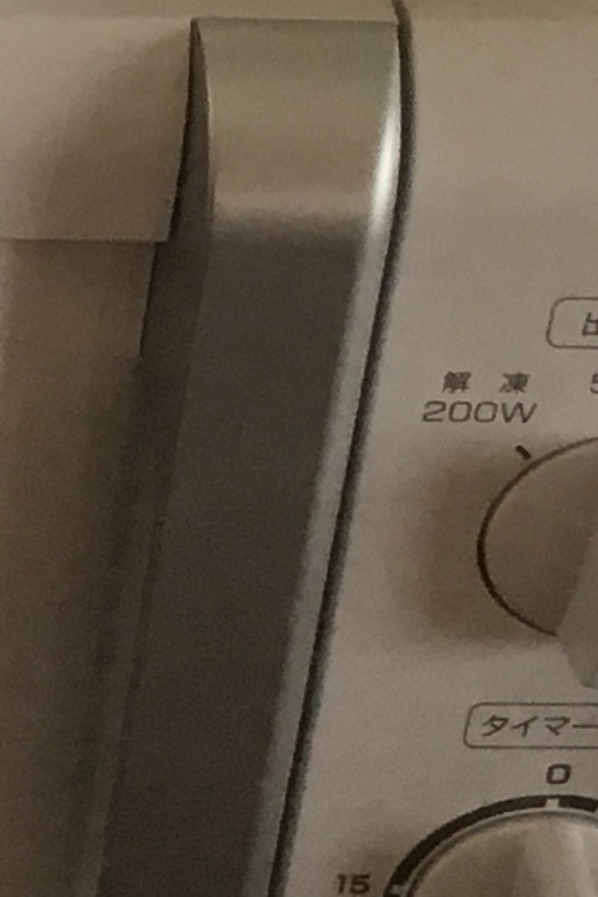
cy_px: -341
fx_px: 4134
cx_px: -471
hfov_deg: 8.0
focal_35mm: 166
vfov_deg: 11.9
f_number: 2.4
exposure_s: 1/40
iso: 32
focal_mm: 3.3
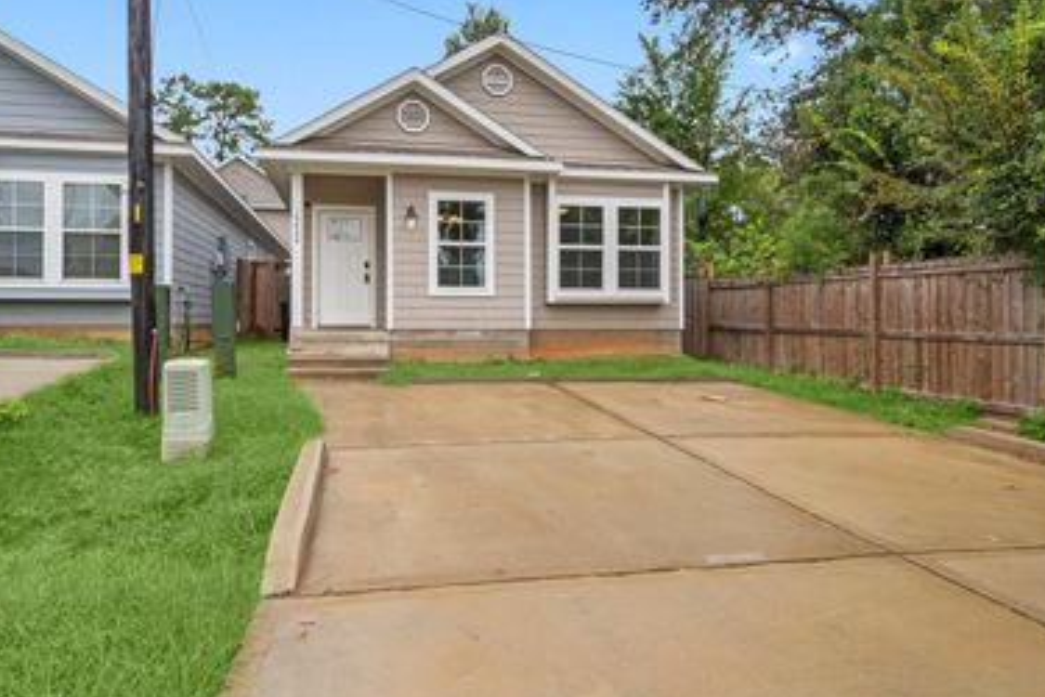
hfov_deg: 83.8
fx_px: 581
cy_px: 261
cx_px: 485
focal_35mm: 20
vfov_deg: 61.1
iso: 800
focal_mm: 10
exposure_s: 1/200
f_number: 10
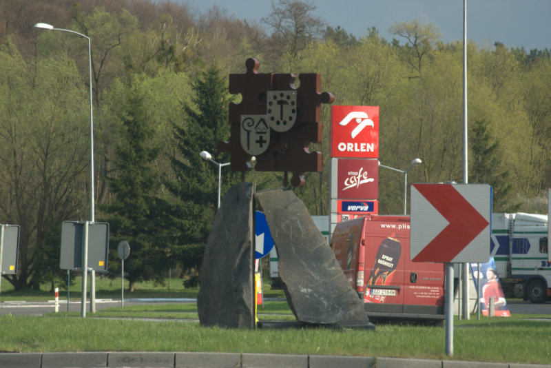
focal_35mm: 158
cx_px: 276
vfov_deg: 8.7
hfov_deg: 13.0
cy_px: 184
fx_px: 2411
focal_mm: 105
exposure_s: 1/320
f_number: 8
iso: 400
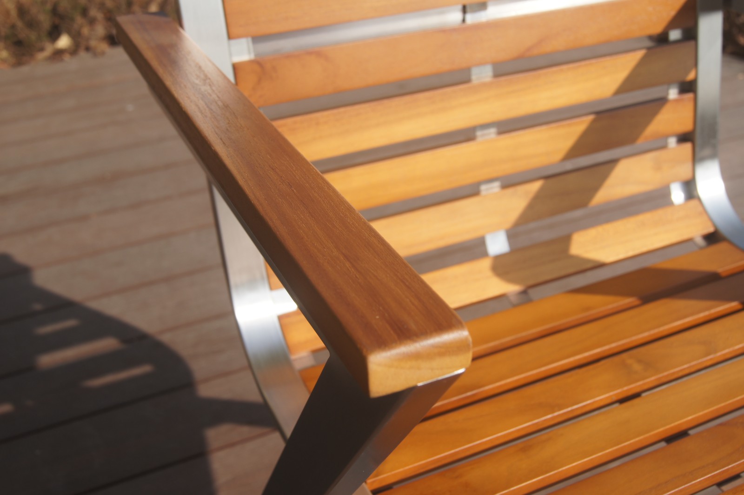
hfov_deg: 46.4
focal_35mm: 42
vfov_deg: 31.8
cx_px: 372
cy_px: 248
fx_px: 867
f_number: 8
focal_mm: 28
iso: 100
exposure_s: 1/250
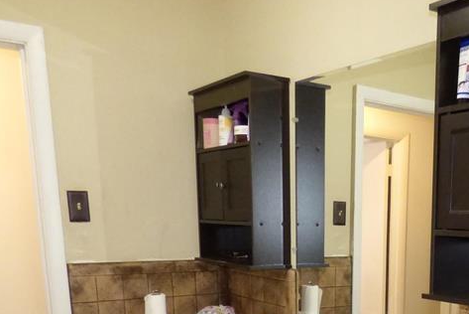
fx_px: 587
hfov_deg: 41.6
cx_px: 378
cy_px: 370
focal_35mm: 45
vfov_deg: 26.8
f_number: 2.8
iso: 800
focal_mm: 3.58
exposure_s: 1/60
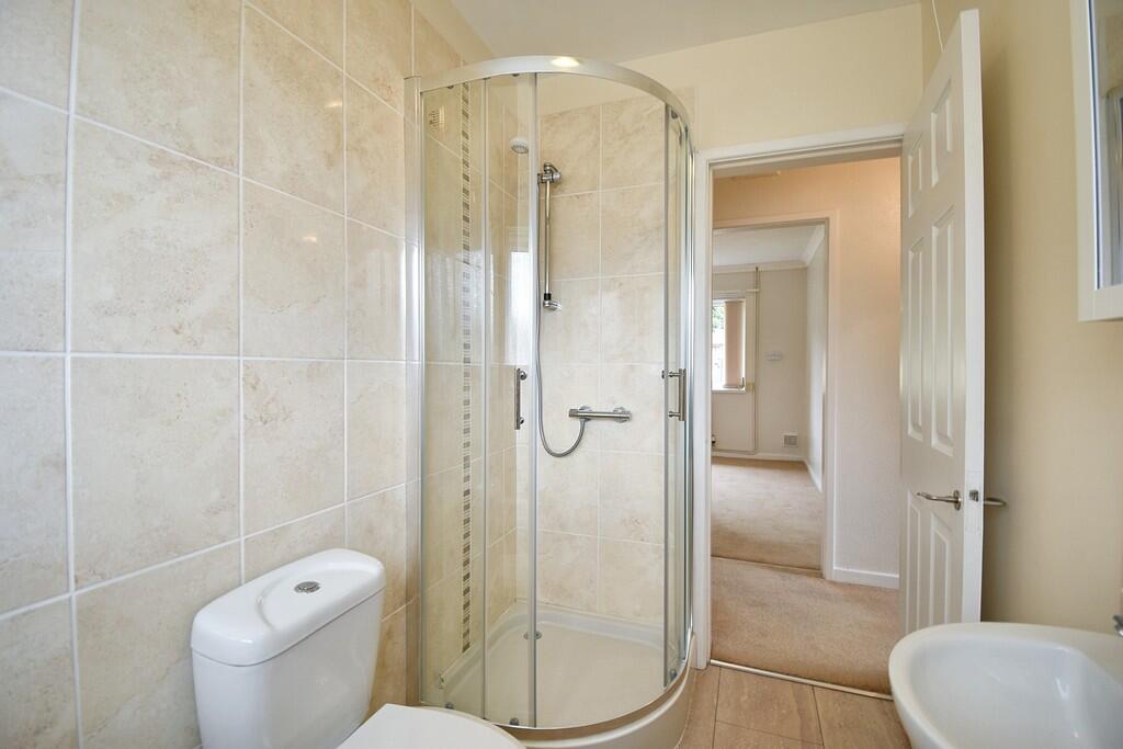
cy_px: 374
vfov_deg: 77.3
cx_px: 562
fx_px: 468
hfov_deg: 100.4
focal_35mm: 15
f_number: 4.5
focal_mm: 10
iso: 110
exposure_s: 1/15
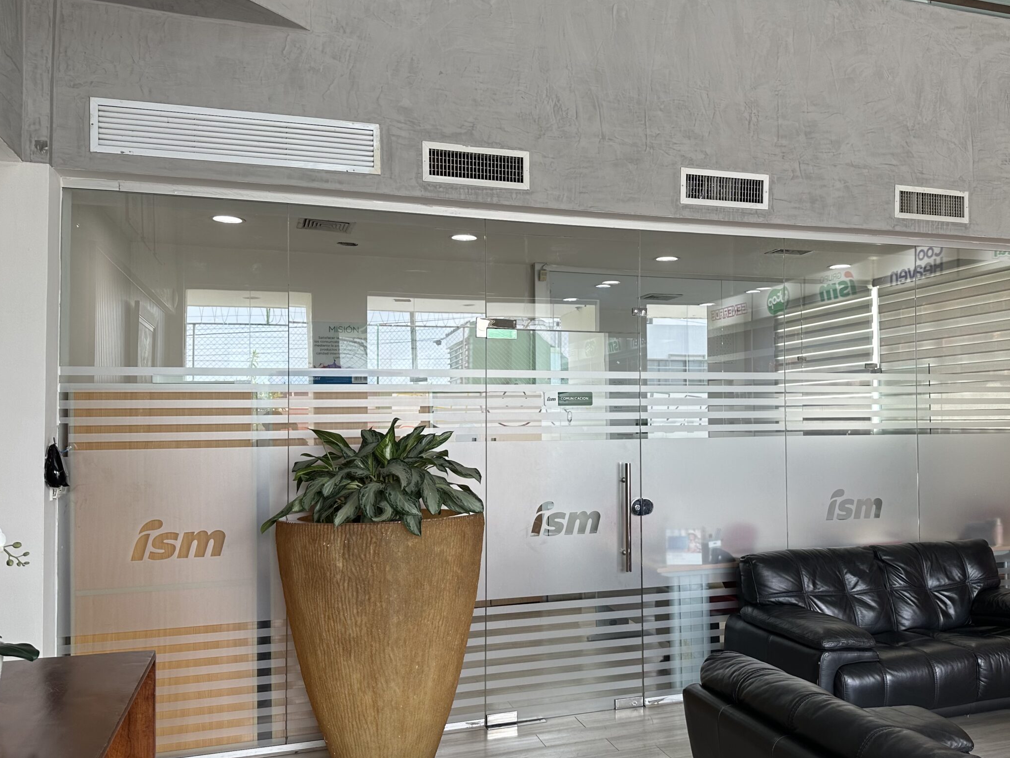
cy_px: 405
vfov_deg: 46.8
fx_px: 875
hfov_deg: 59.6
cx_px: 594
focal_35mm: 30
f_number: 1.78
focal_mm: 6.86
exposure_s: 1/120
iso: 64
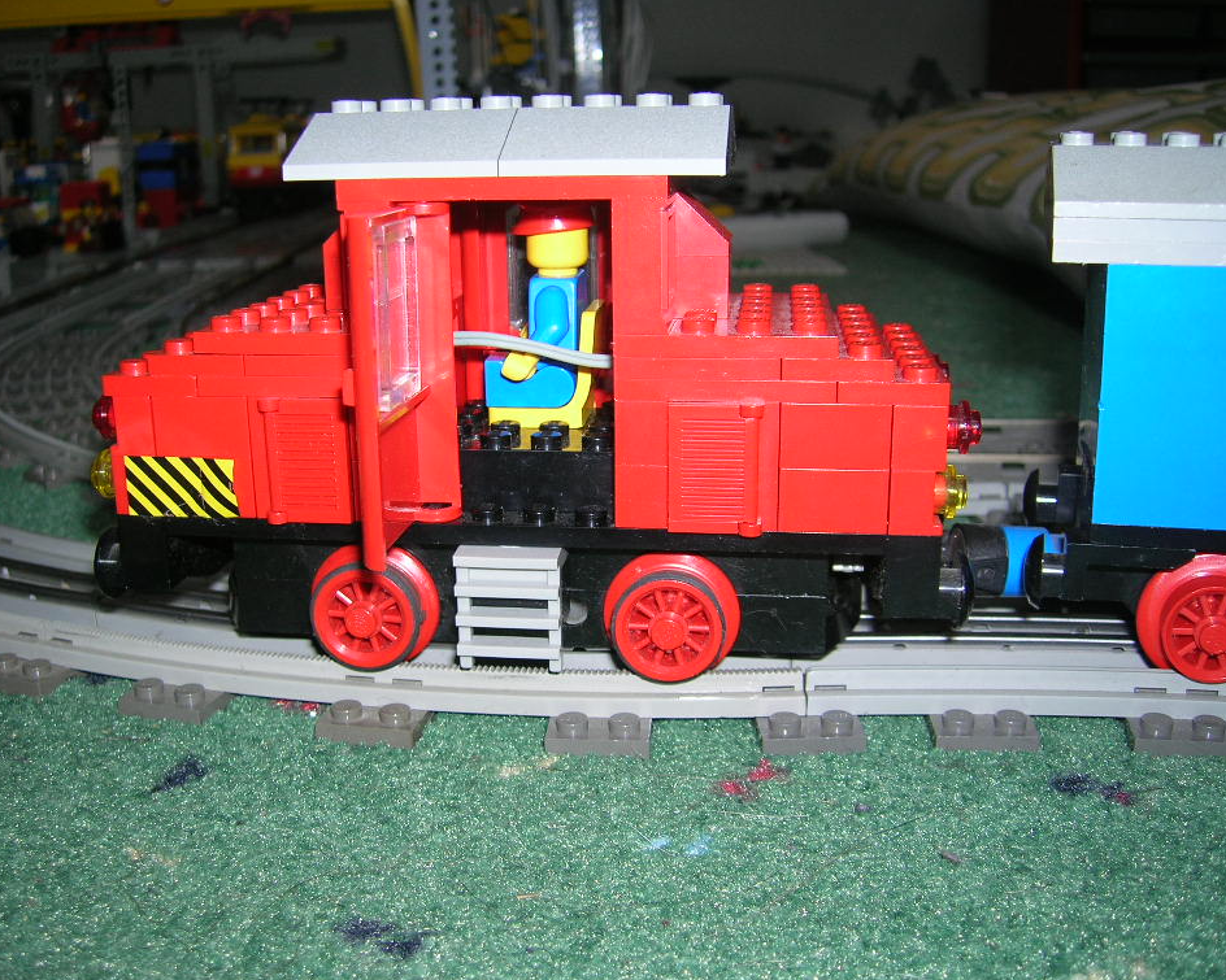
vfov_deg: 41.1
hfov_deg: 50.3
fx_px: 1306
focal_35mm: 36
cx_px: 590
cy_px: 496
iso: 50
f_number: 2.9
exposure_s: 1/60.1
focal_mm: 5.7
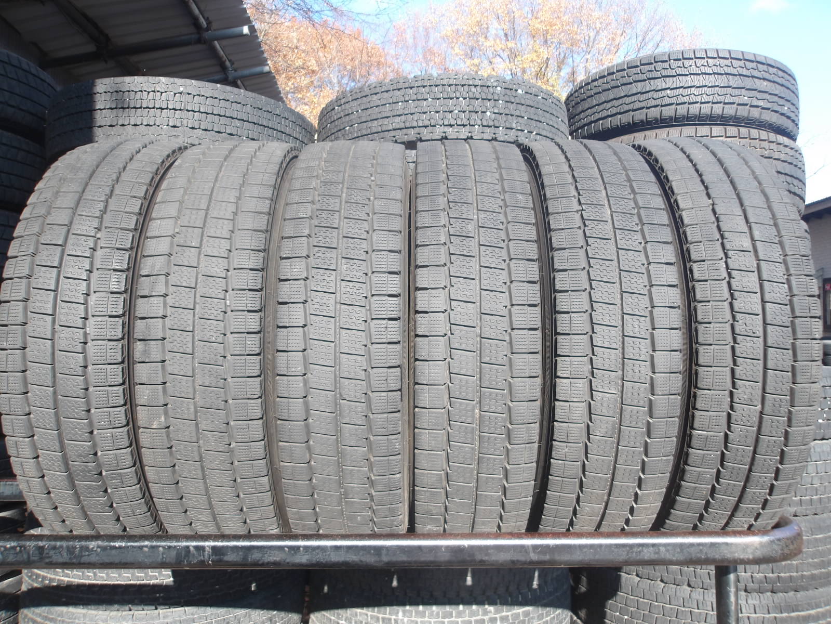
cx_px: 416
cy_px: 312
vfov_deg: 51.4
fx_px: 648
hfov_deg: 65.3
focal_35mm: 27
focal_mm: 4.9
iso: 100
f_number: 3
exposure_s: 1/260
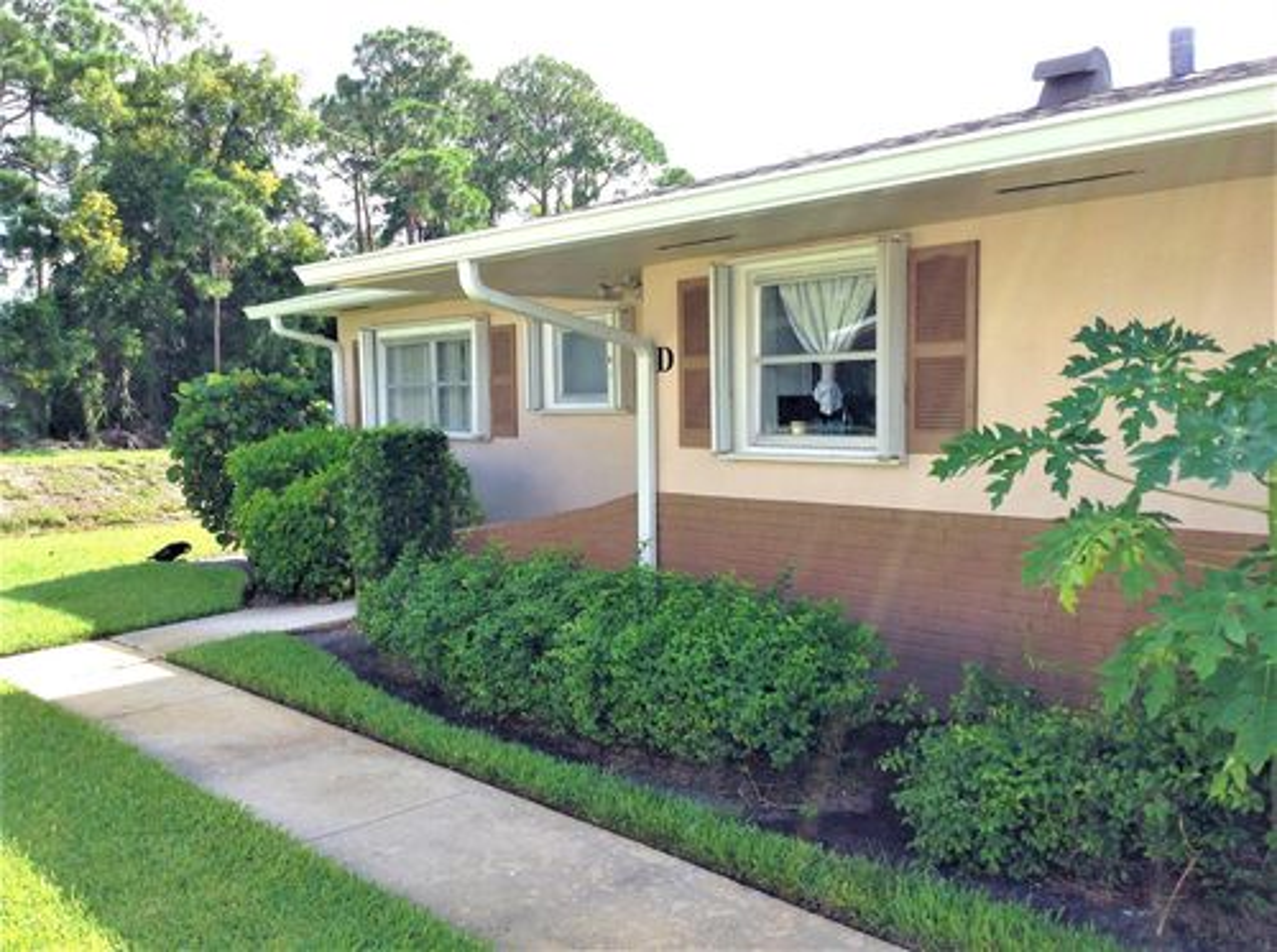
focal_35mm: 33
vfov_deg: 42.8
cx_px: 638
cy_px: 476
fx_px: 1215
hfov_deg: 55.4
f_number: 2.4
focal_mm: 3.3
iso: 25
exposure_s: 1/423
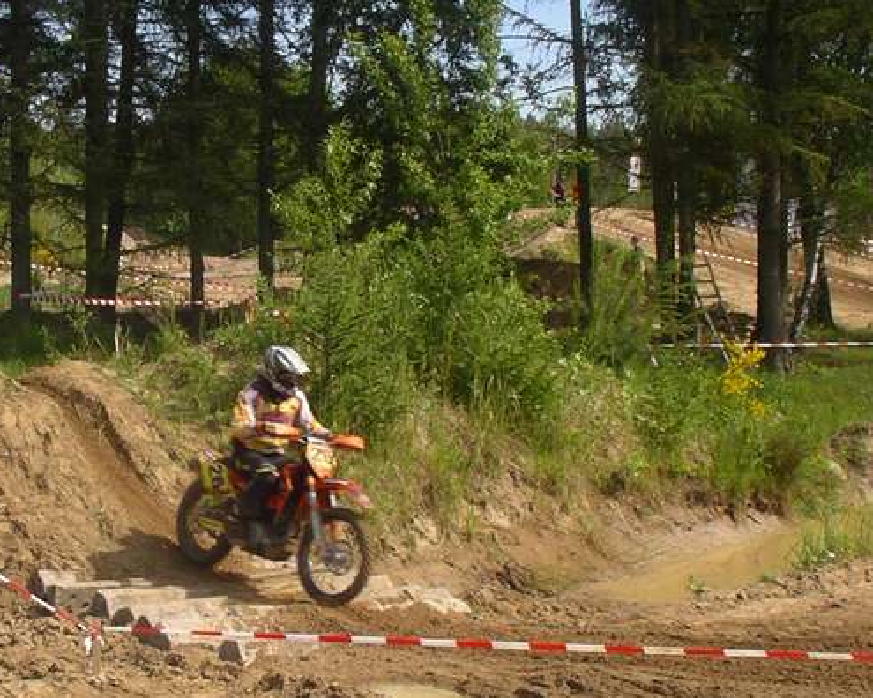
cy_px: 518
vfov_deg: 20.8
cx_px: 319
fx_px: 1886
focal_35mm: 73
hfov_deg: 26.0
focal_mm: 5.7
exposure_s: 1/100
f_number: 6.9
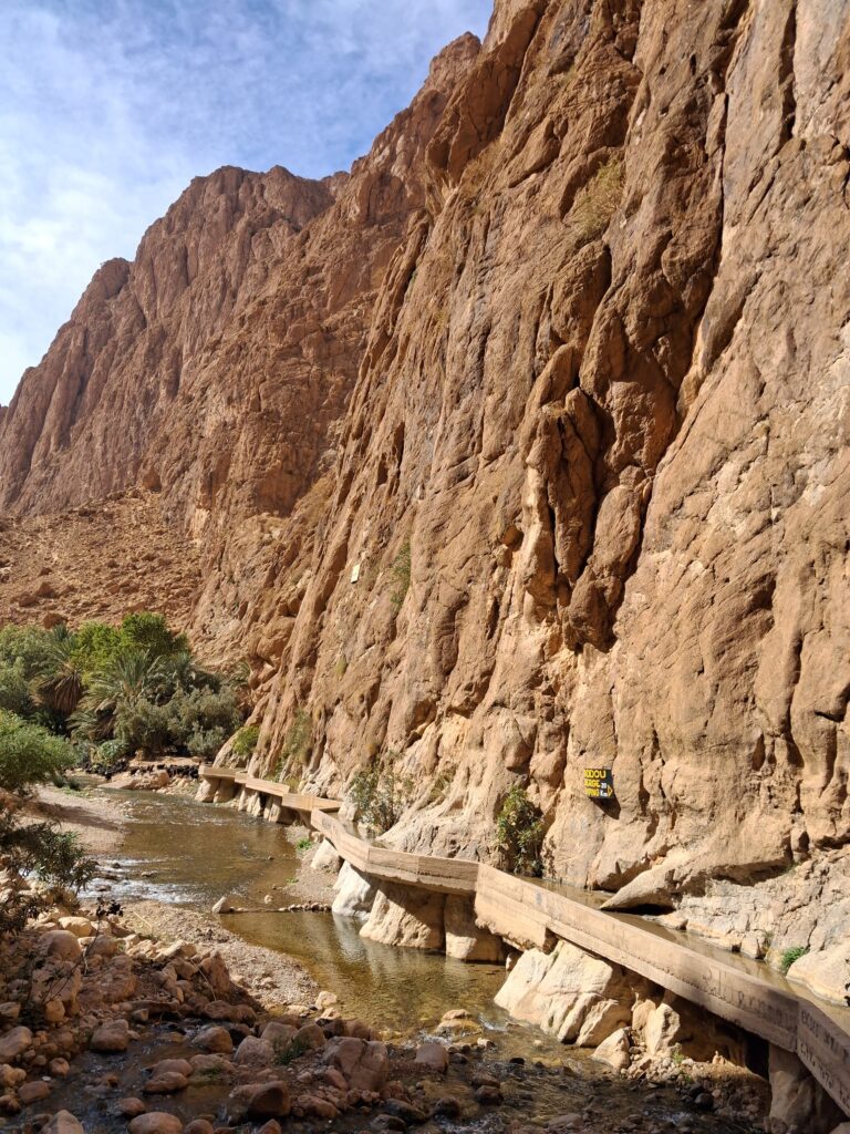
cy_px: 567
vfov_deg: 65.3
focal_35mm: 27
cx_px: 425
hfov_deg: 51.4
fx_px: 884
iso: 20
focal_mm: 4
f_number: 1.8
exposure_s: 1/505
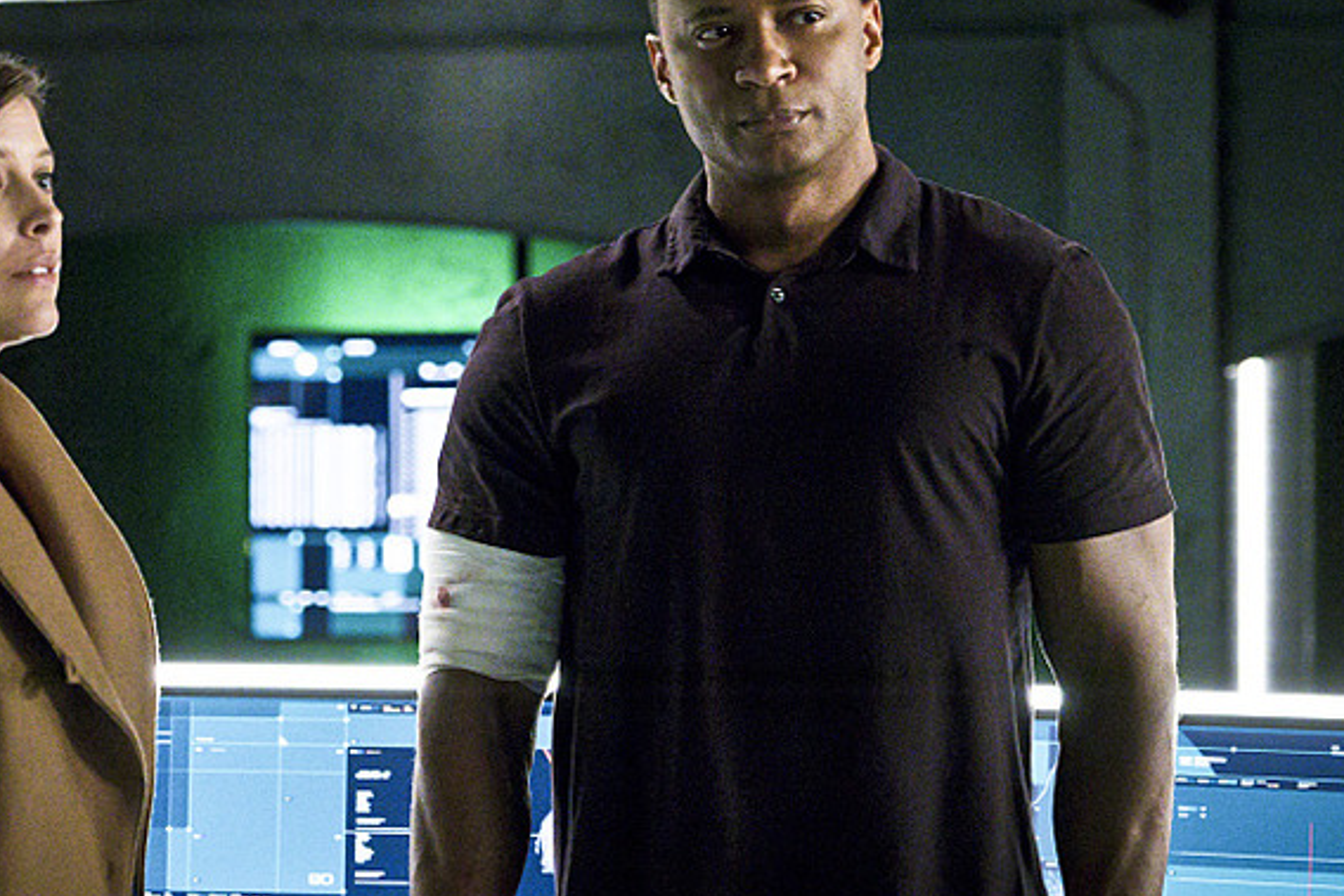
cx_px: 438
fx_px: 5228
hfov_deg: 14.6
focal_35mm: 140
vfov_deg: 9.8
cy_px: 388
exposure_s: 1/100
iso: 20000
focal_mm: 102
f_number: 5
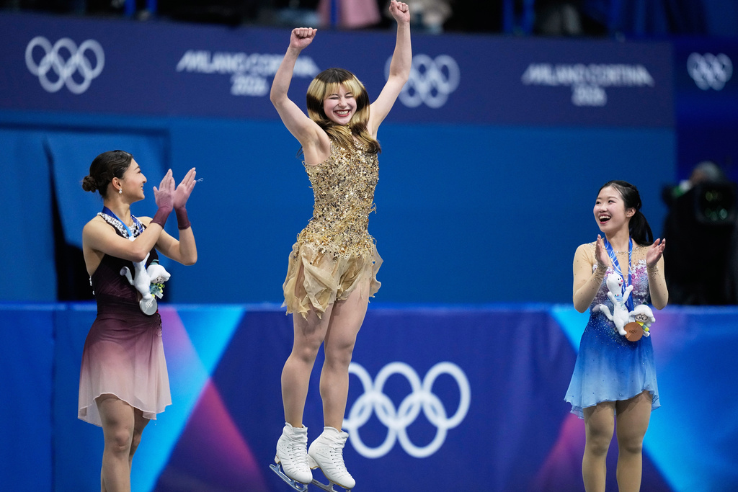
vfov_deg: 3.4
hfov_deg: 5.2
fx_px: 8201
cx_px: 369
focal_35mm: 400
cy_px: 246
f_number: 2.8
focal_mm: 400
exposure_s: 1/2500
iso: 4000
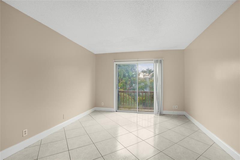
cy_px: 80
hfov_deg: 100.4
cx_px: 120
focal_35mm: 15
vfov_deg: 77.3
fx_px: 100
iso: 100
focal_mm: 10
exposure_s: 1/5
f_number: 8
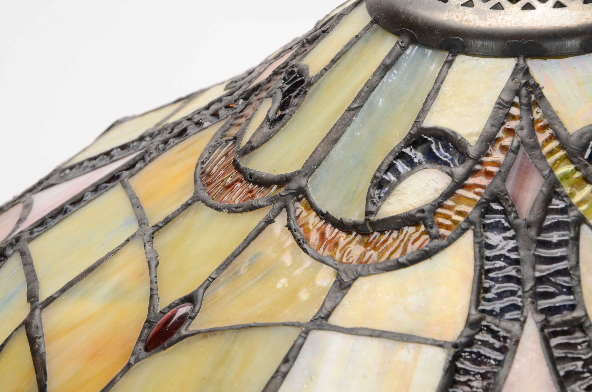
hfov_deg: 13.1
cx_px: 296
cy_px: 196
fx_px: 2585
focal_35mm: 158
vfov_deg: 8.7
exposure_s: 1/160
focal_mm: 105
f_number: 16
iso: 200
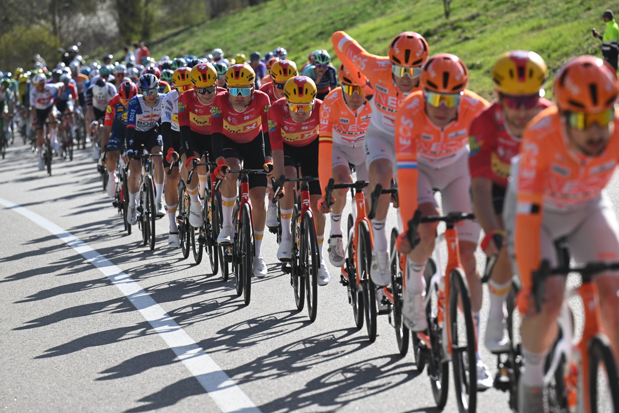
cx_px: 310
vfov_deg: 6.9
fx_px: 3439
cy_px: 206
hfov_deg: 10.3
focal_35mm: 200
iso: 800
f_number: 5.6
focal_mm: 200
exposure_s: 1/2500
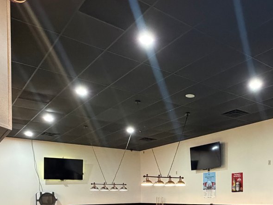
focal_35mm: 36
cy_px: 197
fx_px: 284
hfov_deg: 49.9
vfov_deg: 36.3
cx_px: 195
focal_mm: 2.22
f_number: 2.2
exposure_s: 1/60
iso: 800
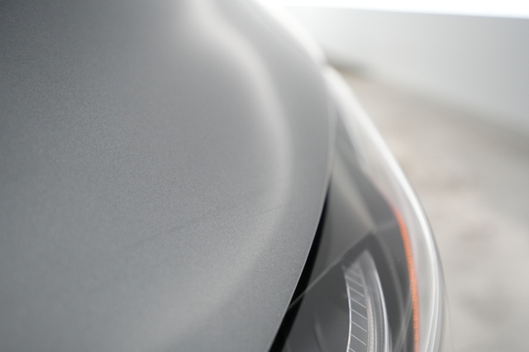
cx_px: 264
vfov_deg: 46.4
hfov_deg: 65.5
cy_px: 176
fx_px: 411
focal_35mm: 28
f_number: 2.8
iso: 2000
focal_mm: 28
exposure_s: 1/200
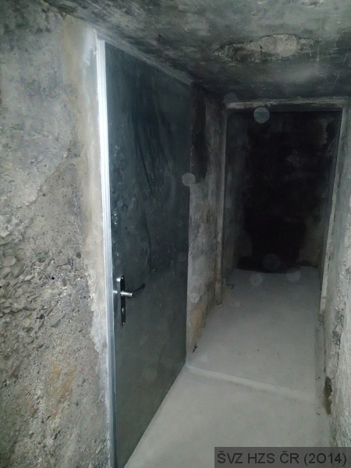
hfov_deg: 54.9
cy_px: 234
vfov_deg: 69.4
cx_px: 176
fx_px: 338
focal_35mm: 25
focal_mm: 4.5
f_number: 2
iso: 1600
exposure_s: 1/8
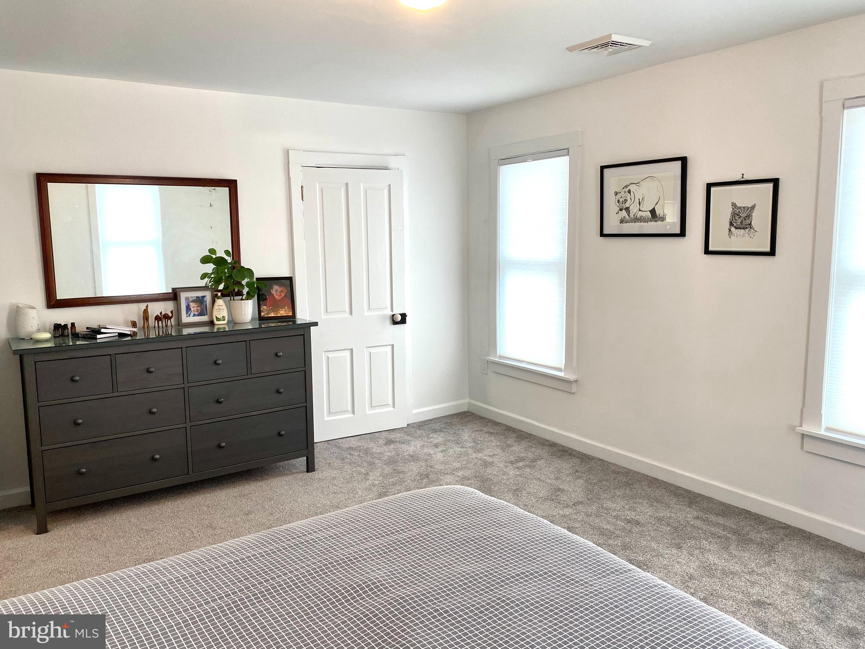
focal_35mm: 26
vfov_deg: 53.1
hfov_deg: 67.3
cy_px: 324
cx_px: 432
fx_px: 650
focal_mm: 4.25
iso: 100
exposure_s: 1/120
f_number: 1.8
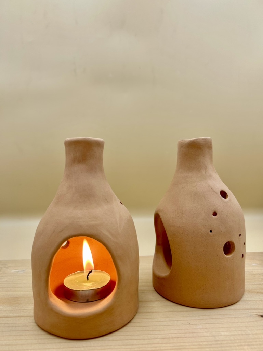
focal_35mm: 26
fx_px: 263
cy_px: 176
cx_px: 132
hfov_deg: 53.1
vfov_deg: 67.3
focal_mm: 5.7
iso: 50
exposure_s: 1/121
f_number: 1.5
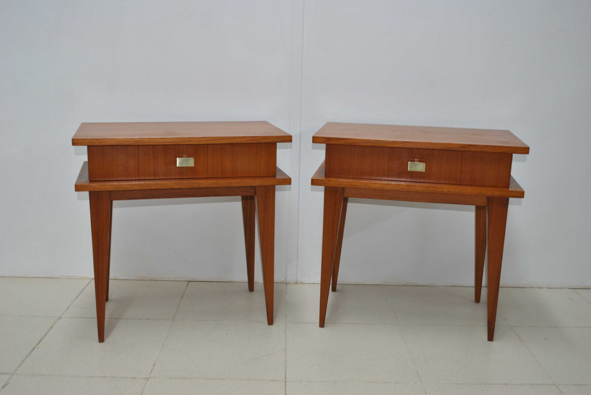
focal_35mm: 36
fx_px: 592
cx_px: 296
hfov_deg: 53.1
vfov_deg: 37.0
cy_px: 198
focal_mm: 24
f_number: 4
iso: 200
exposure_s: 1/13
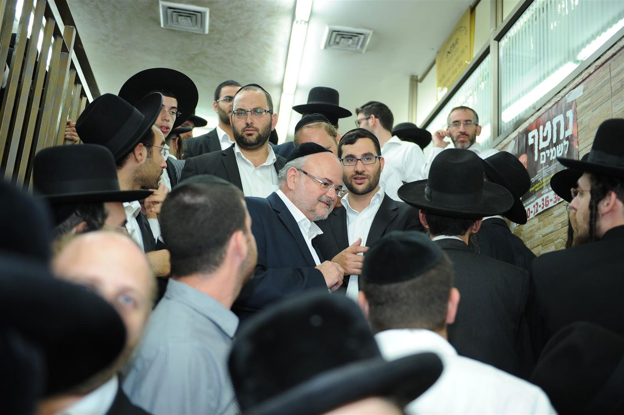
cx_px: 312
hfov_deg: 46.4
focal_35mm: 42
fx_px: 727
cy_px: 208
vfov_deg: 31.8
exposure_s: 1/125
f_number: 2.8
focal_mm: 42
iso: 800
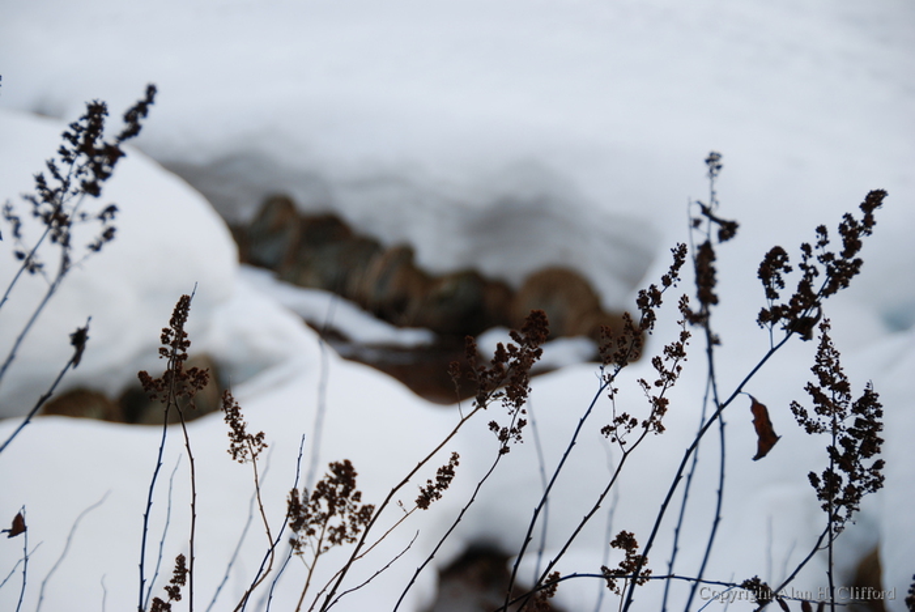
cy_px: 306
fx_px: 3052
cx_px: 458
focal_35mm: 120
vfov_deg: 11.4
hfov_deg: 17.0
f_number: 5.3
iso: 160
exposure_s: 1/160
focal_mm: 80
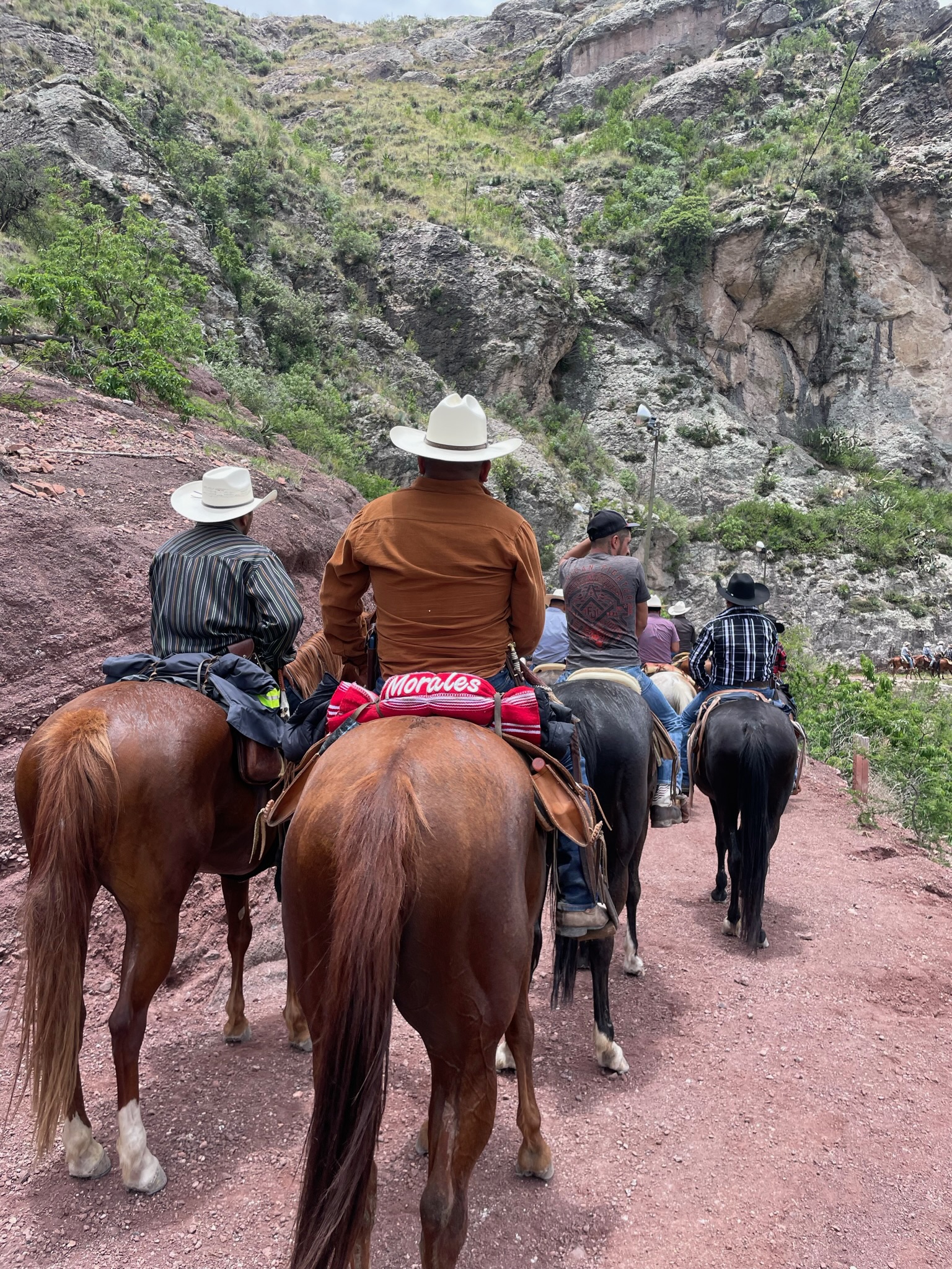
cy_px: 634
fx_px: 953
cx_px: 476
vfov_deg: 67.3
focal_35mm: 26
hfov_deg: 53.1
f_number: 1.6
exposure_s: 1/1473
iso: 32
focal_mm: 4.2
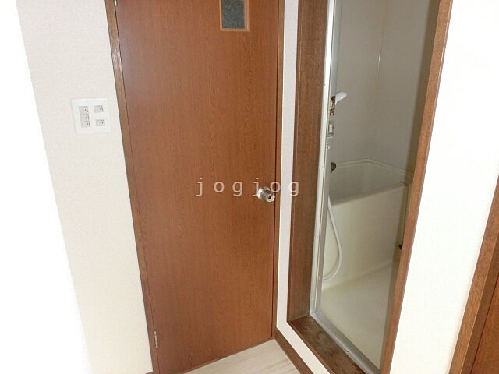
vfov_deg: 56.8
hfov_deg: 71.6
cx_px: 250
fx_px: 346
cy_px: 187
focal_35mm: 24
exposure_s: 1/60
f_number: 3
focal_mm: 4.24
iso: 400
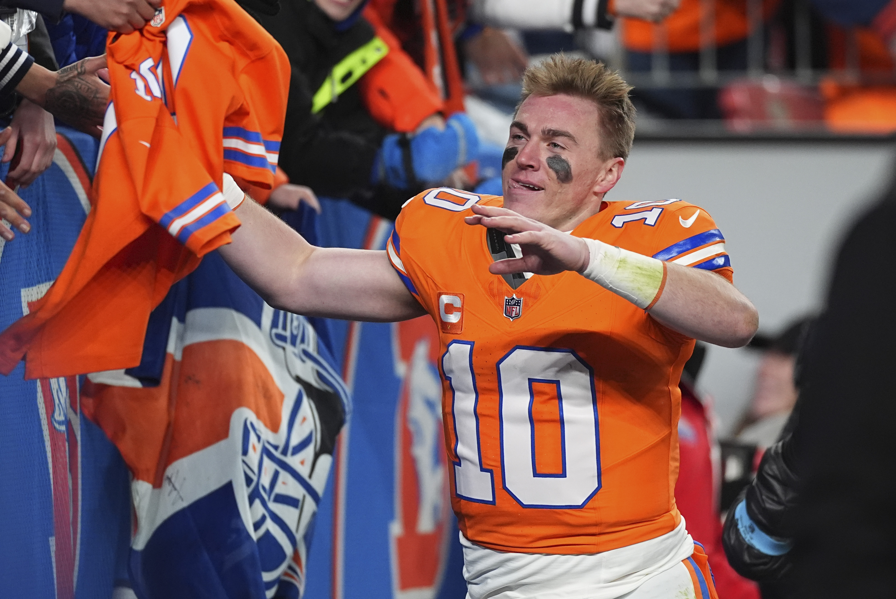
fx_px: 22419
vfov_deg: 1.5
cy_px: 300
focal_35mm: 900
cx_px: 448
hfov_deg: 2.3
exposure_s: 1/1600
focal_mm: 600
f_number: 4
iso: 3200
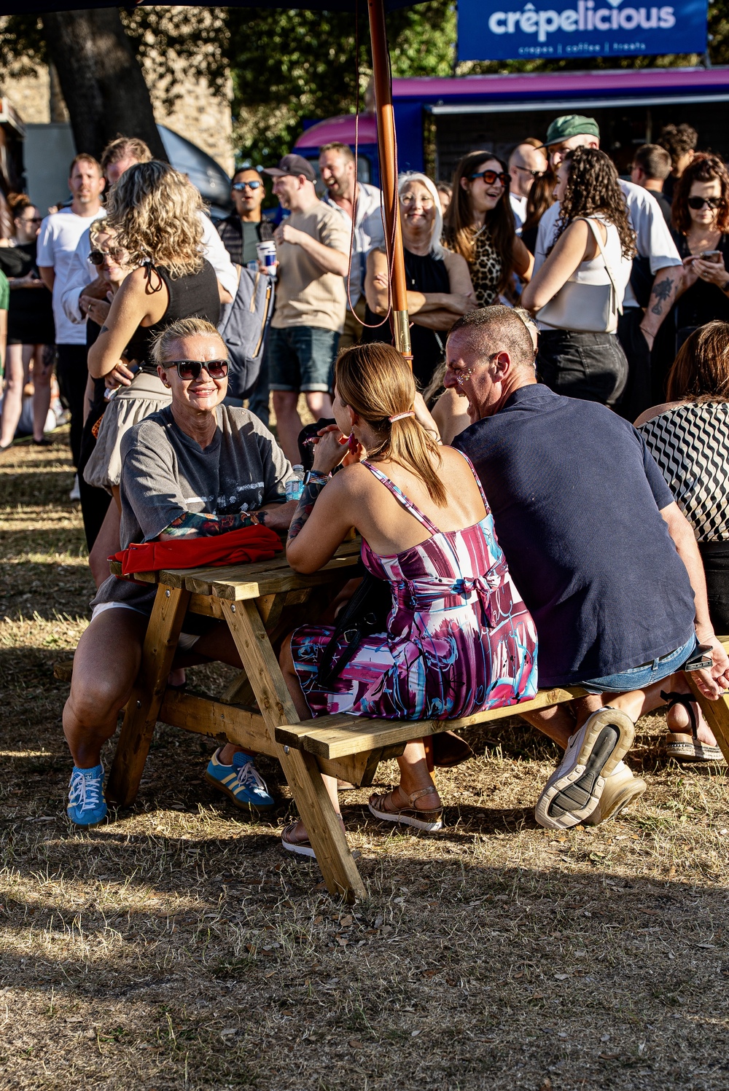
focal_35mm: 63
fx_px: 1911
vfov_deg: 31.9
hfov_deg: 21.6
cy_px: 546
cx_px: 364
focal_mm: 63
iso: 80
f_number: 4
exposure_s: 1/250
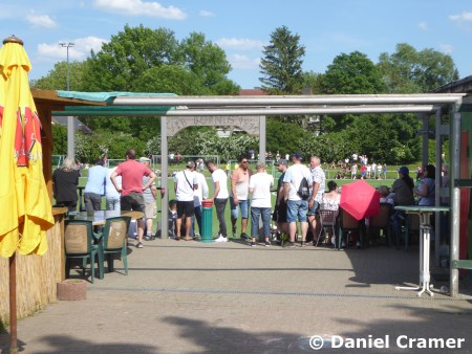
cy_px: 177
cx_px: 236
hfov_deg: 31.7
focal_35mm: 61
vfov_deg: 24.0
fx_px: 832
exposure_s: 1/400
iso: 80
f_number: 4.3
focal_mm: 10.9
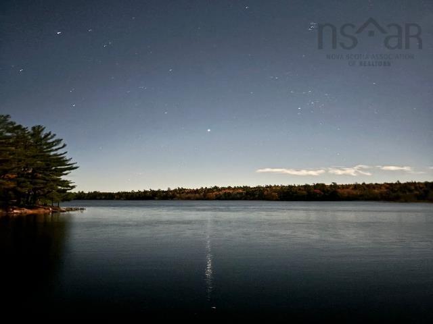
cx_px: 216
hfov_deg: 67.3
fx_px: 325
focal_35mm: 26
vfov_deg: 53.1
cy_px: 162
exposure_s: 1
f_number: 1.6
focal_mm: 5.96
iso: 4000
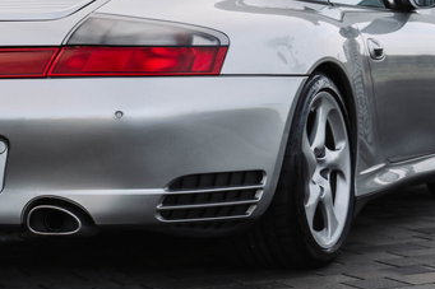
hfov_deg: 19.2
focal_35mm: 106
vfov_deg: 12.8
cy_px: 52
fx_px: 1280
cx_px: 112
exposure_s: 1/160
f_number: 4
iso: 125
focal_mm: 31.6
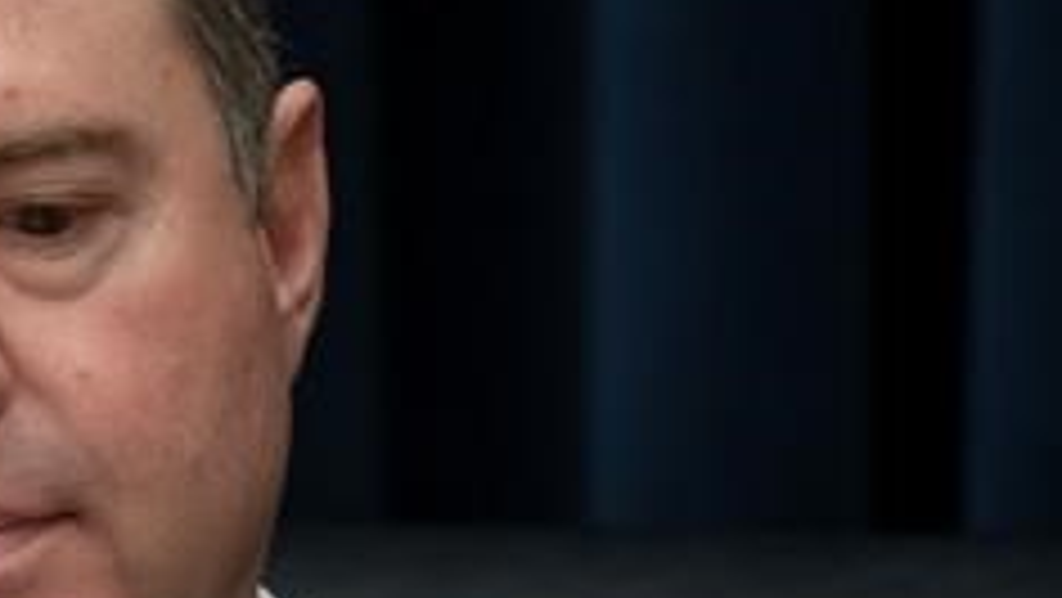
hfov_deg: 1.3
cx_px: -45
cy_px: 699
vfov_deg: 0.7
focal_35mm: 1711
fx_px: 48204
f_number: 5.6
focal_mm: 396
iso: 2500
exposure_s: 1/320
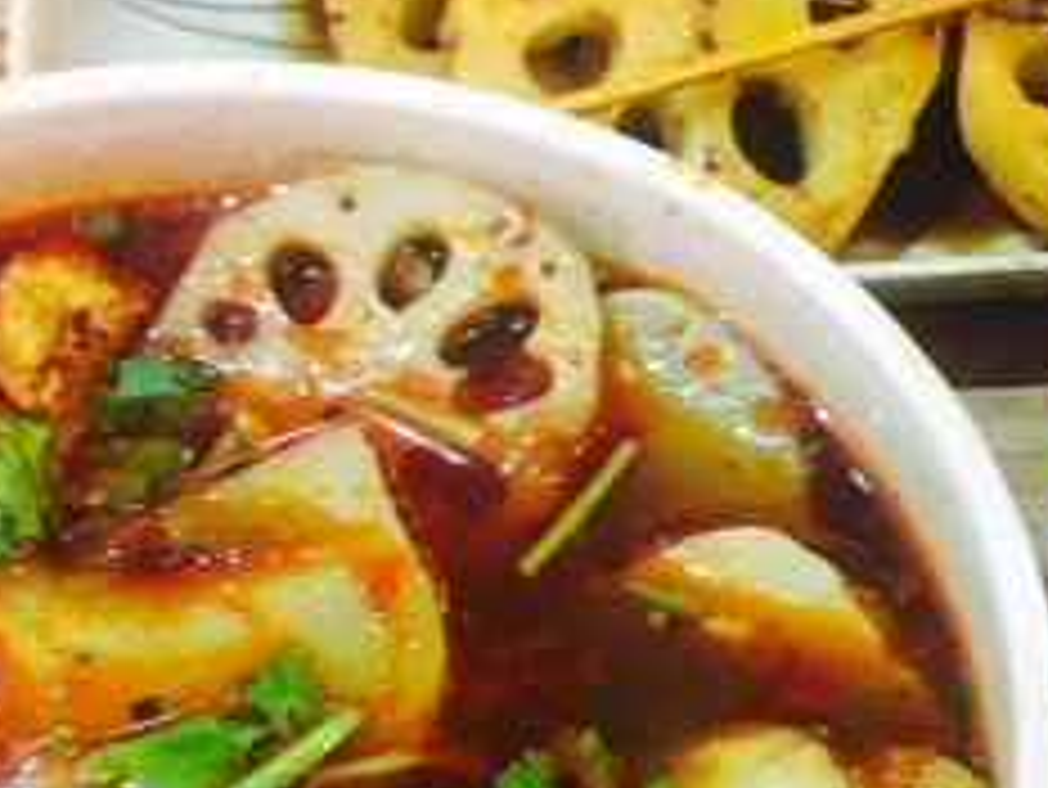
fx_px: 2635
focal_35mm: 87
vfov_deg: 16.9
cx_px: 963
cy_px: 570
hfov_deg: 21.9
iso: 250
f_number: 2.2
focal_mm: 4.15
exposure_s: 1/17
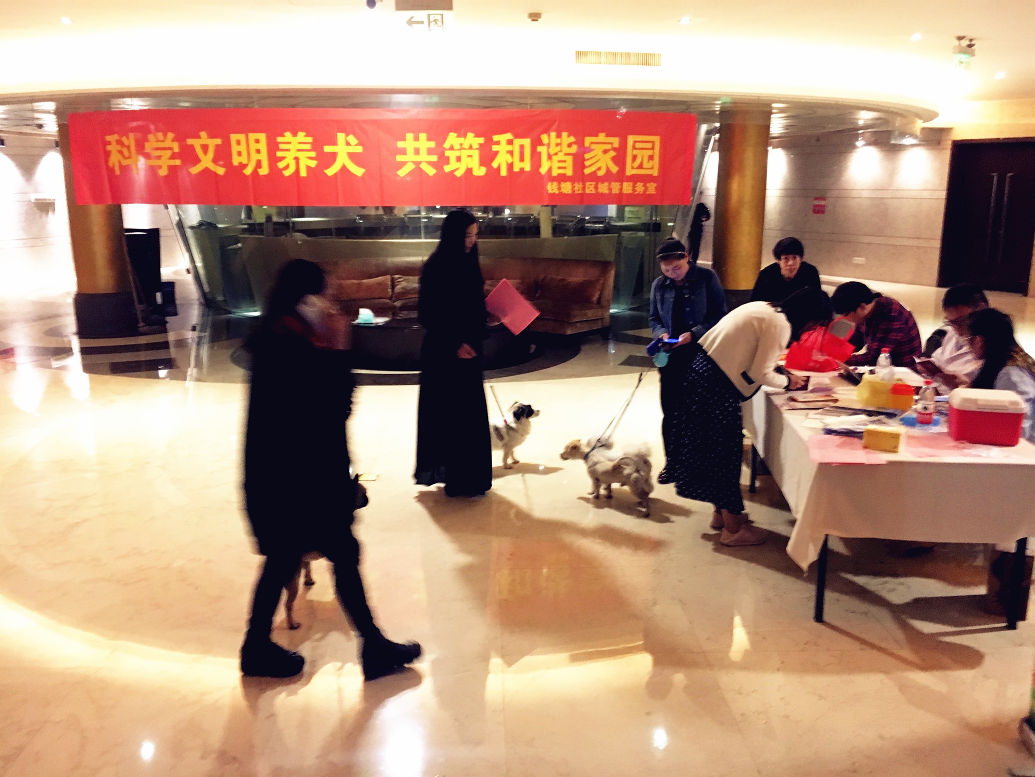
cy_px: 388
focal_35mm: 29
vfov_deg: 48.2
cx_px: 518
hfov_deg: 61.7
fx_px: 867
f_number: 2.2
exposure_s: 1/17
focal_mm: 4.15
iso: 400
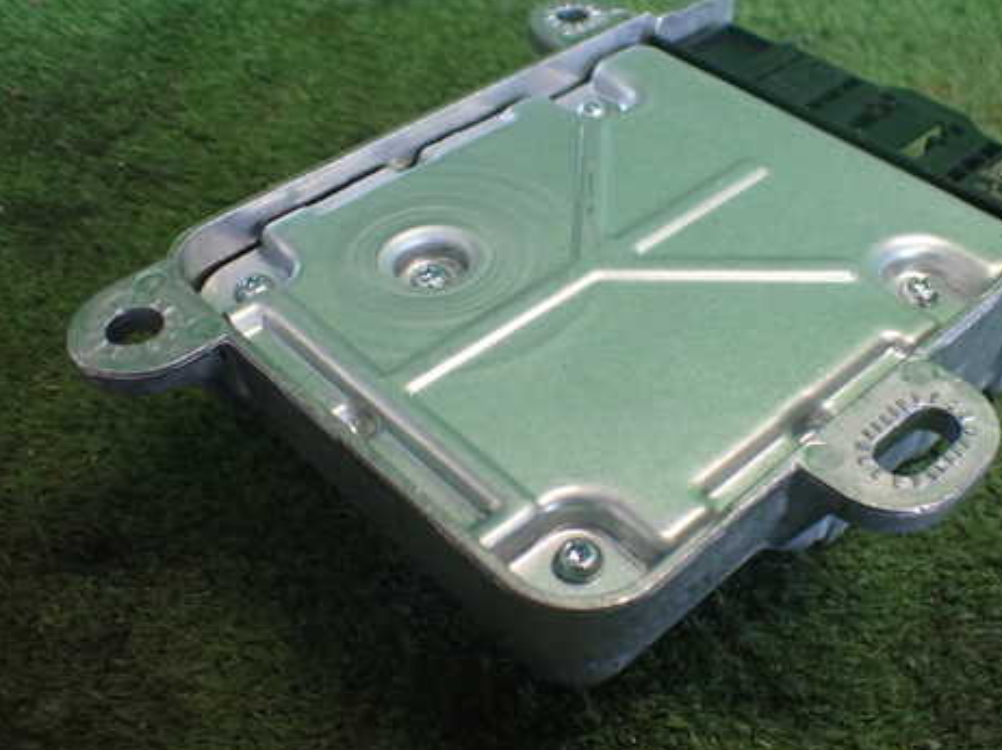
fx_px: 1128
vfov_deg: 36.8
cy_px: 366
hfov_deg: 47.7
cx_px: 575
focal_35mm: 39
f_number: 2.3
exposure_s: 1/125
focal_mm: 5.4
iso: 500
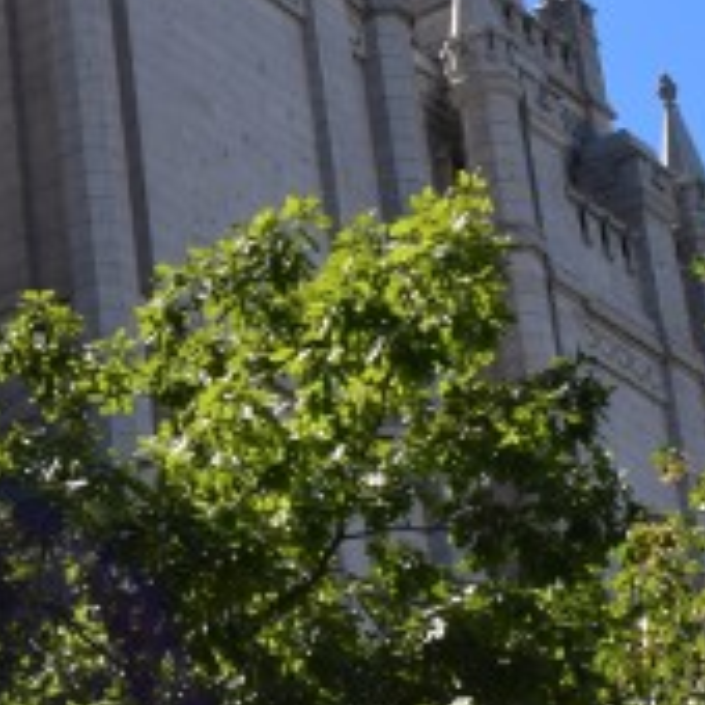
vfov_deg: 10.3
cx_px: -780
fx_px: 3894
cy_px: -21
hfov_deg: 9.5
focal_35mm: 169
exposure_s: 1/500
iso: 400
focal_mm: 22
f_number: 11
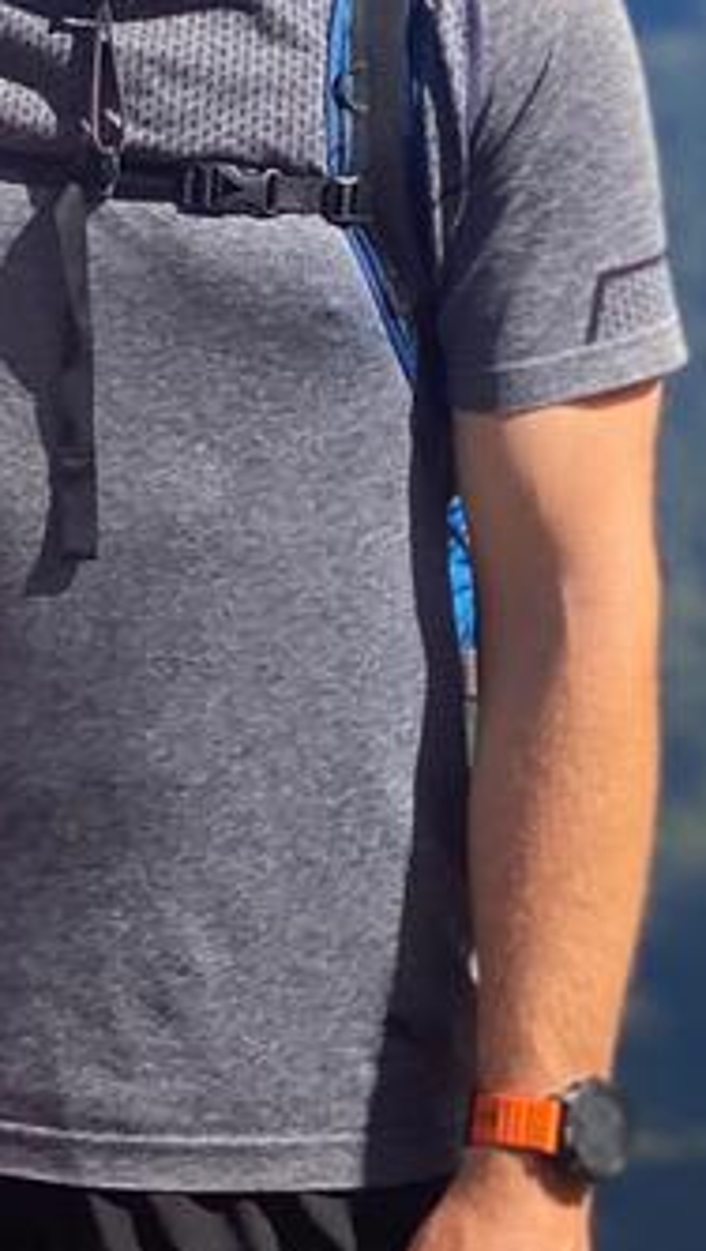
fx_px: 7700
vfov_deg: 9.2
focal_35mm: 232
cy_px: -6
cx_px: 447
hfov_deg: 5.2
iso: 20
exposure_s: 1/1229
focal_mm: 6
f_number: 2
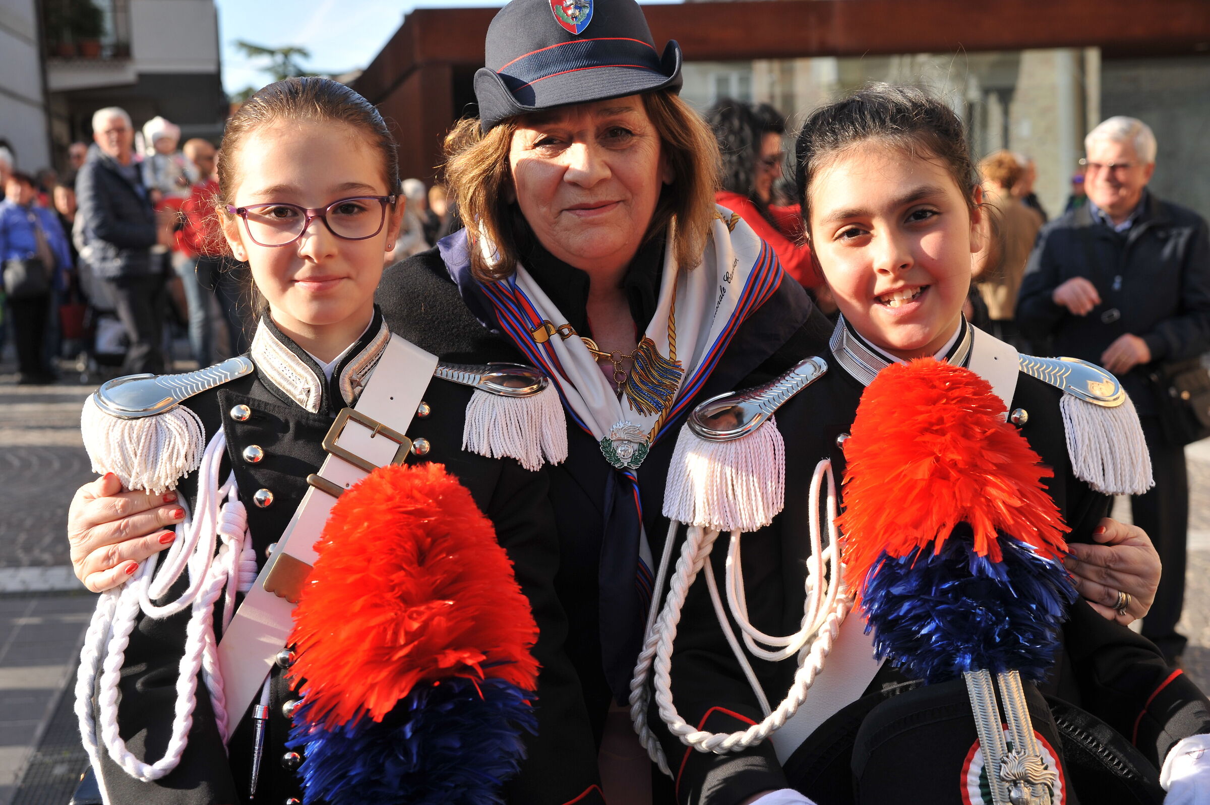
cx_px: 605
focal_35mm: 55
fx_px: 1847
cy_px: 402
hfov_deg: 36.3
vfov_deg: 24.6
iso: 200
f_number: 7.1
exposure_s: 1/250
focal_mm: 55
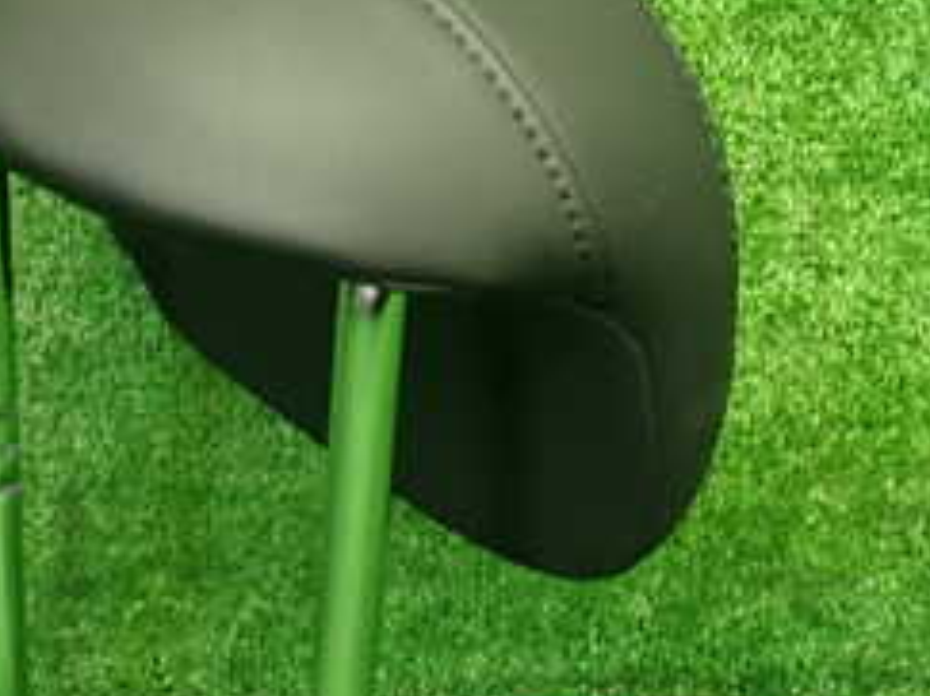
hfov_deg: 26.2
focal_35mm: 74
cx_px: 314
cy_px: 356
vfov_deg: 19.9
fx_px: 1987
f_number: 2.3
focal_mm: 5.4
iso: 250
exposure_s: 1/30
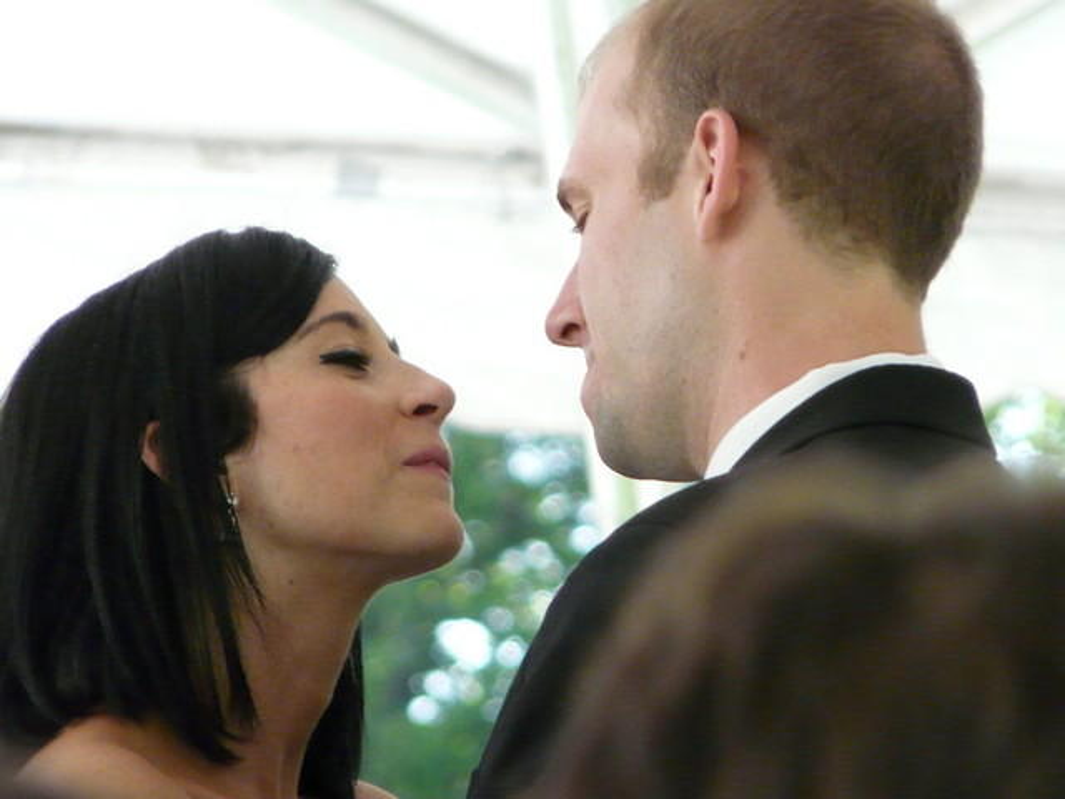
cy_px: 400
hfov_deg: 3.3
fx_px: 18583
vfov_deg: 2.5
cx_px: 532
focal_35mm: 604
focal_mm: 77.9
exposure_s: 1/160
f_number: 4
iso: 400
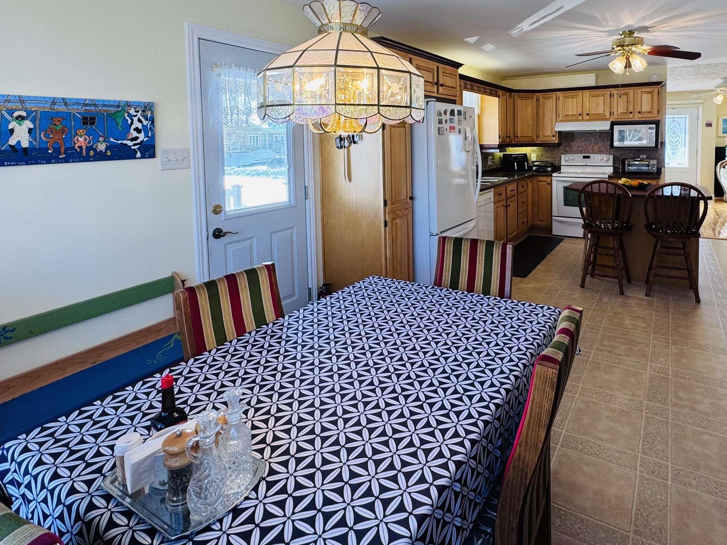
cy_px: 164
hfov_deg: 78.2
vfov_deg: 61.3
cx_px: 430
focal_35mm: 21
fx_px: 441
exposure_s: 1/120
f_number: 2.2
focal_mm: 2.22
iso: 80
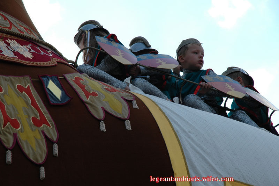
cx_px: 140
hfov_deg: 19.5
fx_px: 813
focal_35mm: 105
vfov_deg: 13.0
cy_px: 93
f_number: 8
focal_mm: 70
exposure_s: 1/100
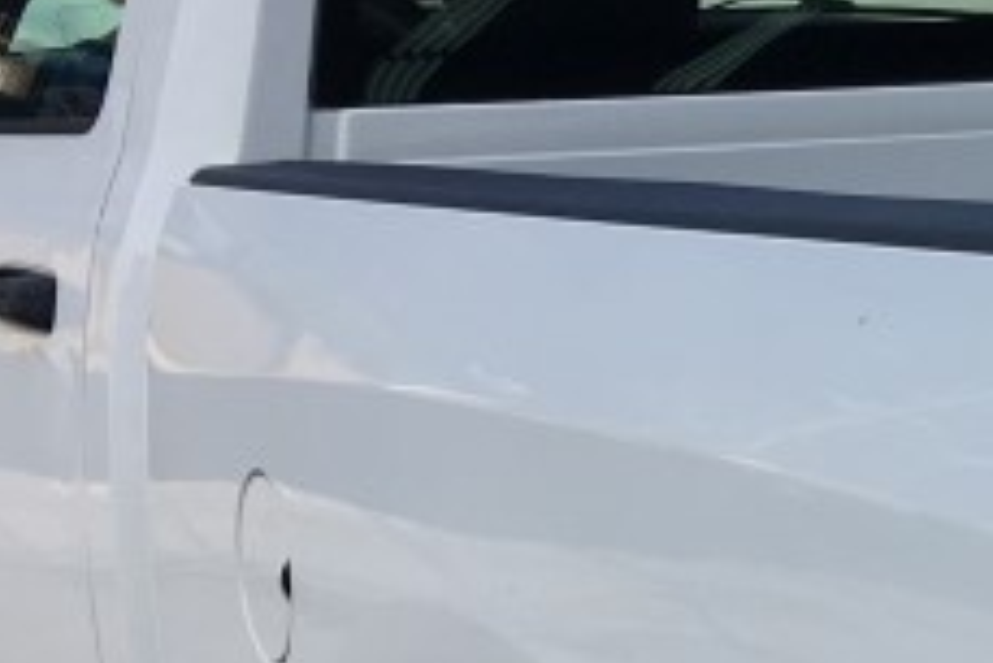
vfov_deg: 10.1
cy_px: 685
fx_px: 3726
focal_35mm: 135
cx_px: 1448
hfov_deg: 14.3
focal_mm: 4.15
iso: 25
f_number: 2.2
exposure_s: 1/503
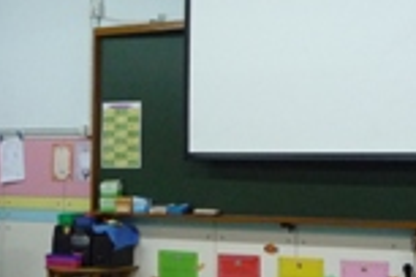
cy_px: 103
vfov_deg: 17.9
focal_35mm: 76
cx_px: 280
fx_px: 878
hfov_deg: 26.5
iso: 320
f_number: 2.8
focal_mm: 4.4
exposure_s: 1/30
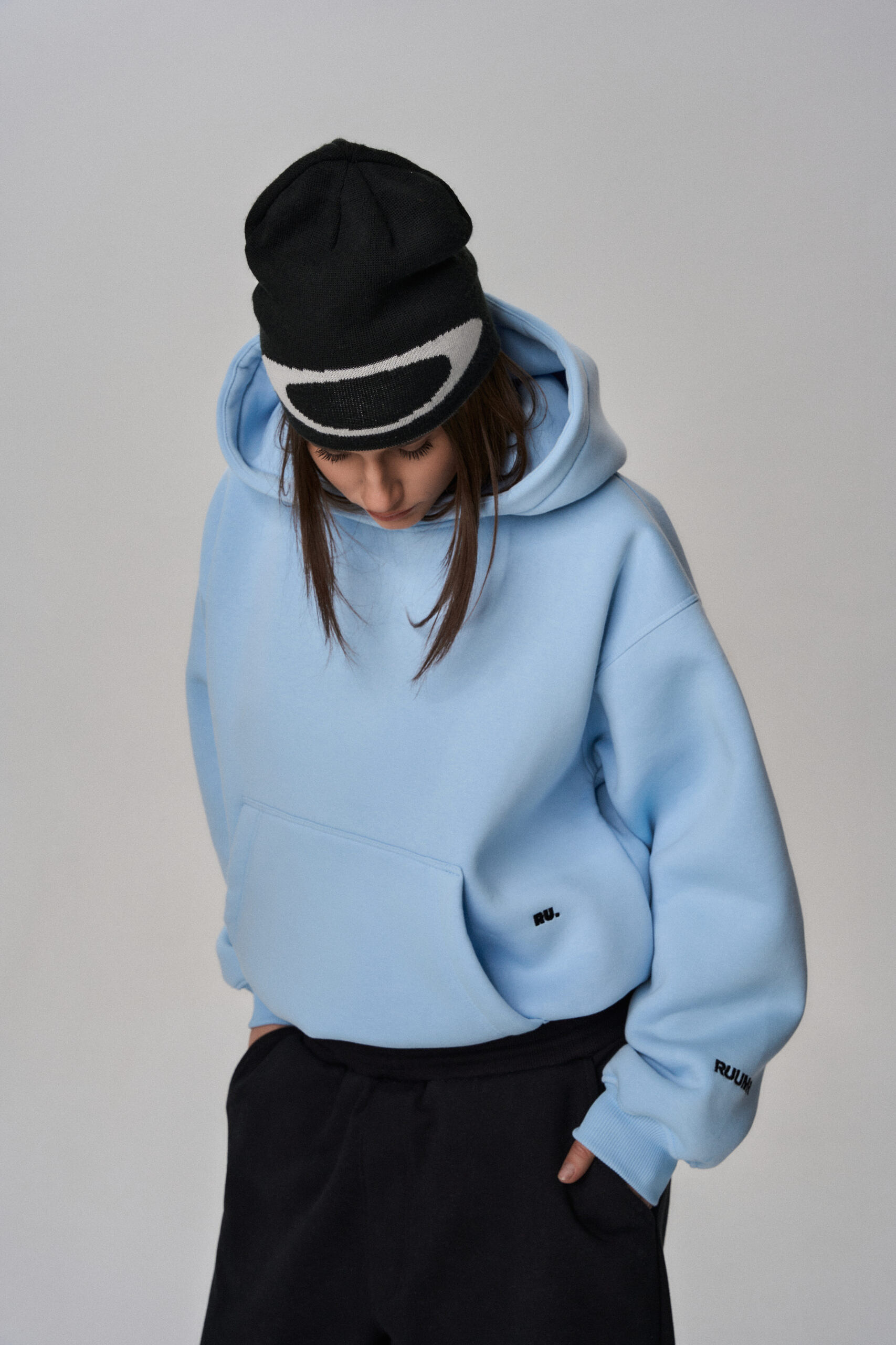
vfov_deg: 40.3
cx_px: 448
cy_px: 672
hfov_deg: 27.5
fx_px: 1833
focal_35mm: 49
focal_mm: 49.1
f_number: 9
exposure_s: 1/160
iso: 125
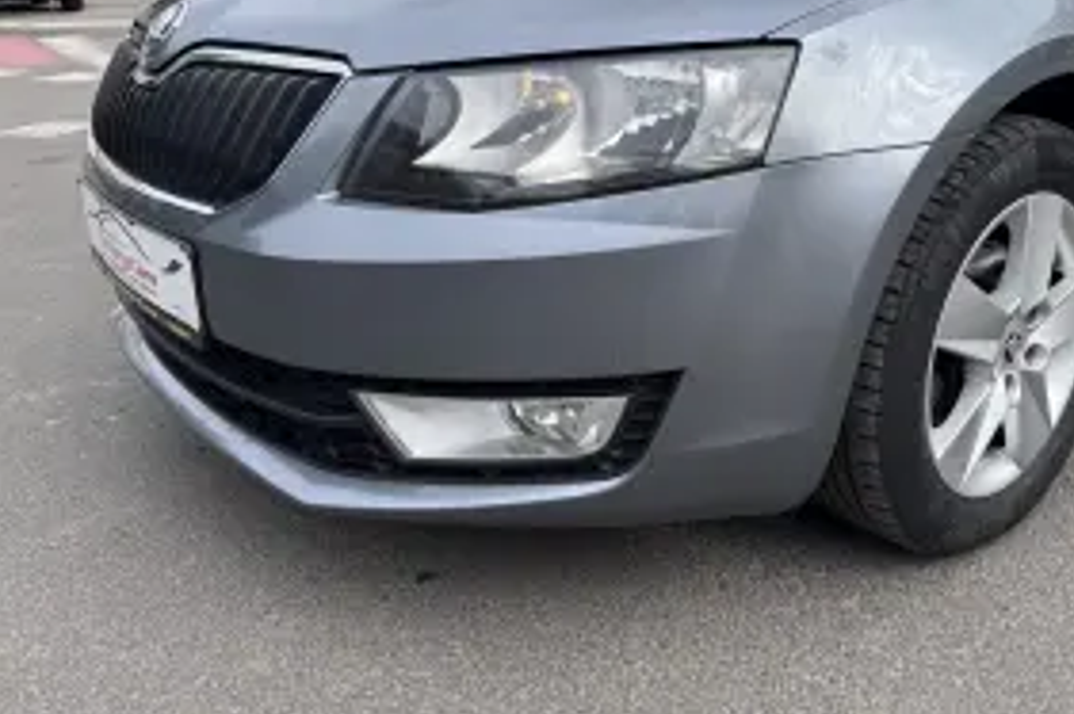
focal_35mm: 32
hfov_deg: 57.9
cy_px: 271
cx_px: 684
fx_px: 954
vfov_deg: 40.8
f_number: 1.78
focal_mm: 6.76
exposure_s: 1/1980
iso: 80
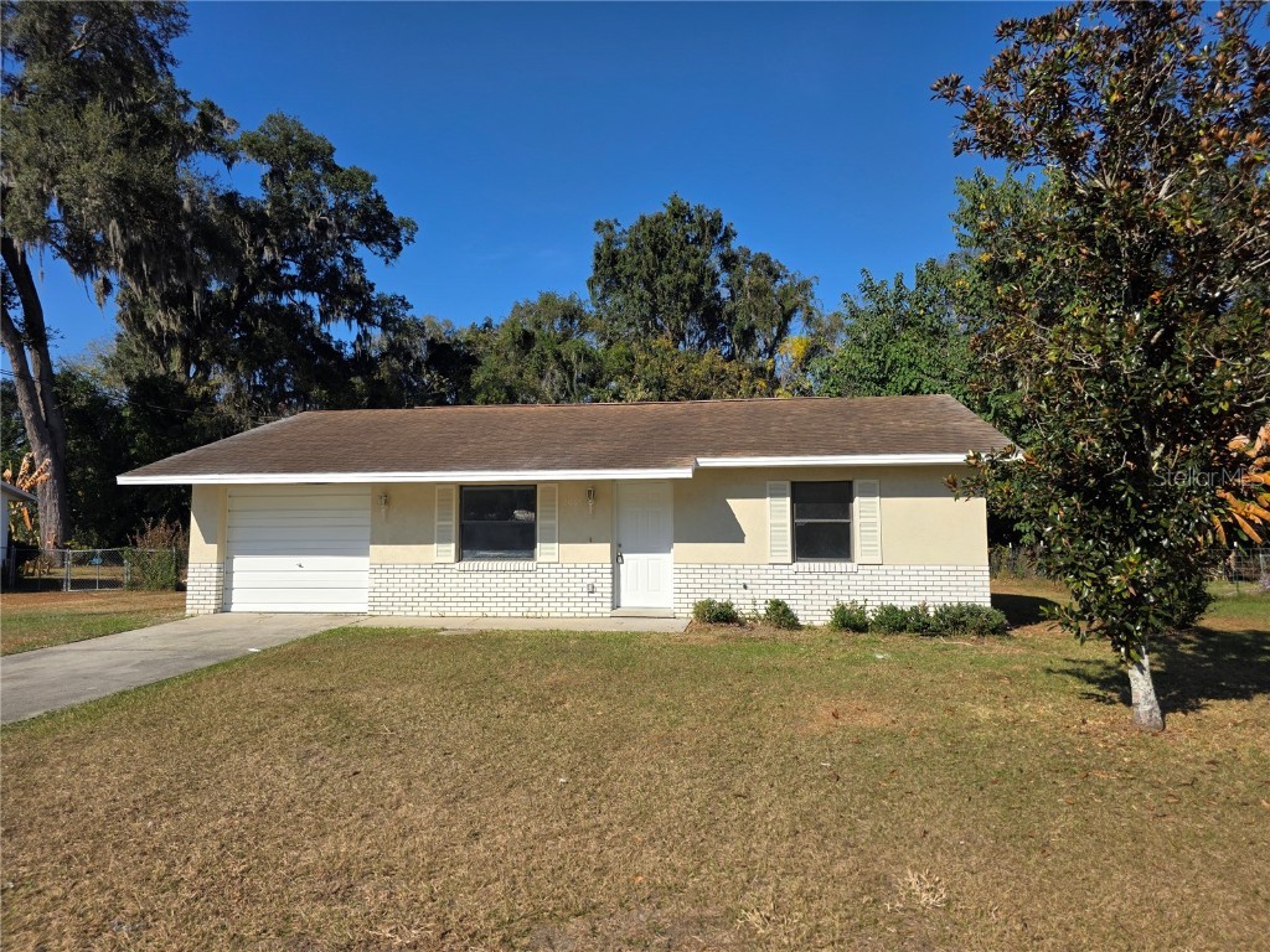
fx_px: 844
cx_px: 635
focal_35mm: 23
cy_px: 476
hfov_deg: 73.9
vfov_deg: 58.9
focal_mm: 6.3
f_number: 1.7
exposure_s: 1/6574
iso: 80
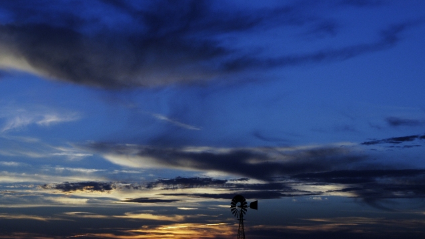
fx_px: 1138
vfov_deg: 12.0
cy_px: 135
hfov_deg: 21.1
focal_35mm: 101
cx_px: 182
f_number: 7.1
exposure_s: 1/200
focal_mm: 40
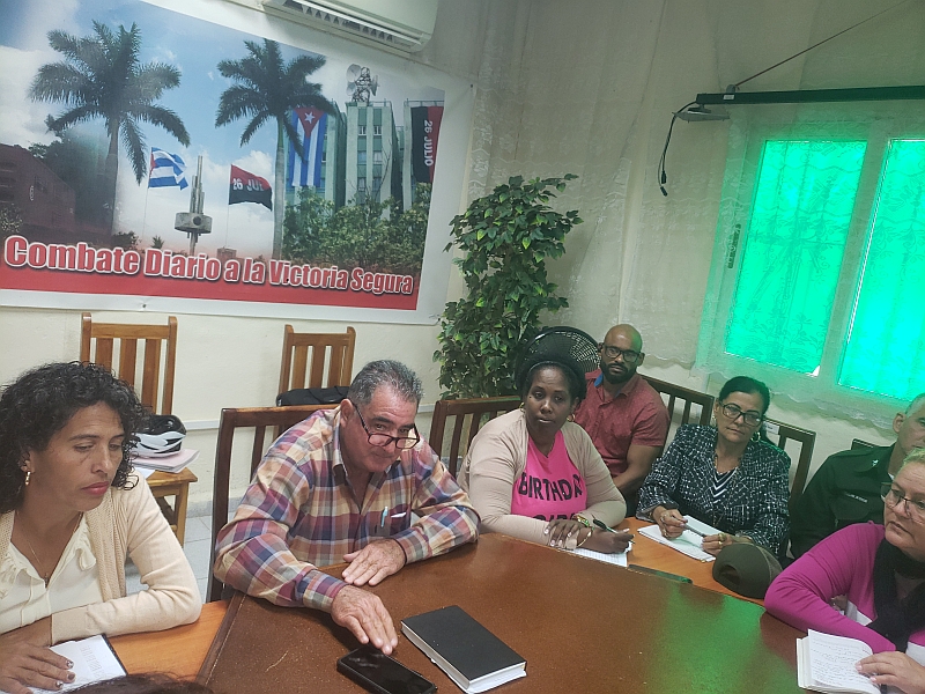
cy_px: 347
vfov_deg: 53.1
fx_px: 695
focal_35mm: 26
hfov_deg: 67.3
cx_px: 462
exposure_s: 1/30
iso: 100
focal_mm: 4.3
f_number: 1.5
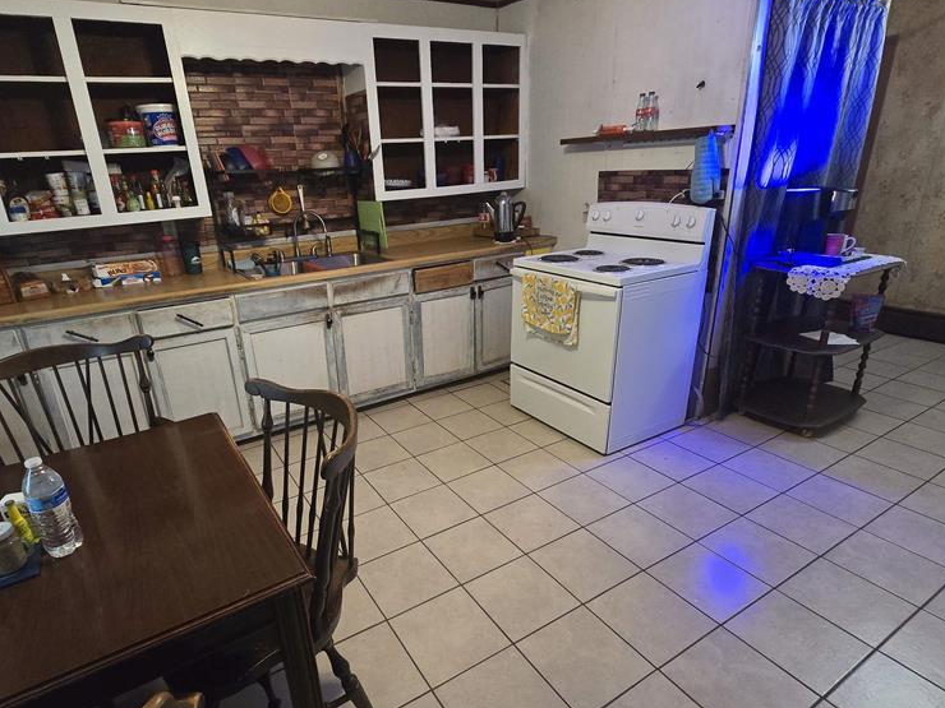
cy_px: 374
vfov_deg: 71.5
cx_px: 429
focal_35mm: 18
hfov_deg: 87.5
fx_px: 491
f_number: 2.2
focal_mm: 2.2
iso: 1000
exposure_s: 1/60
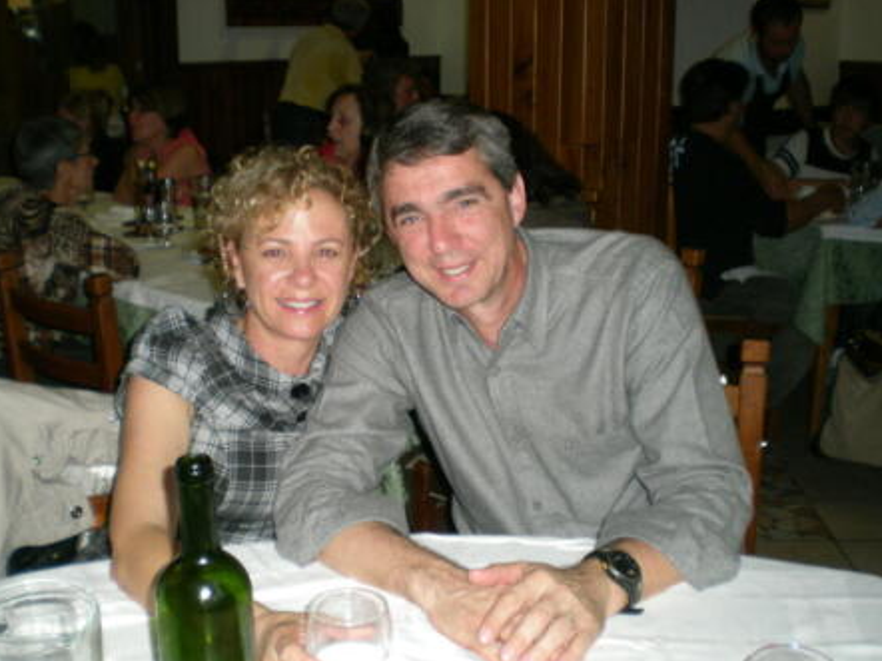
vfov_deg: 33.6
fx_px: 1095
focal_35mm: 43
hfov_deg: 43.8
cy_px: 352
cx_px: 393
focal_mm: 6.3
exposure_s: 1/60
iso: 110
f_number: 3.1
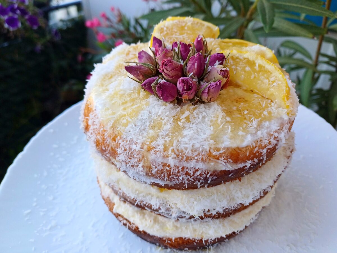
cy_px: 126
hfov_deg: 69.4
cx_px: 168
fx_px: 243
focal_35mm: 25
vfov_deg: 54.9
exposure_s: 1/100
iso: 64
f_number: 1.8
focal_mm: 4.65
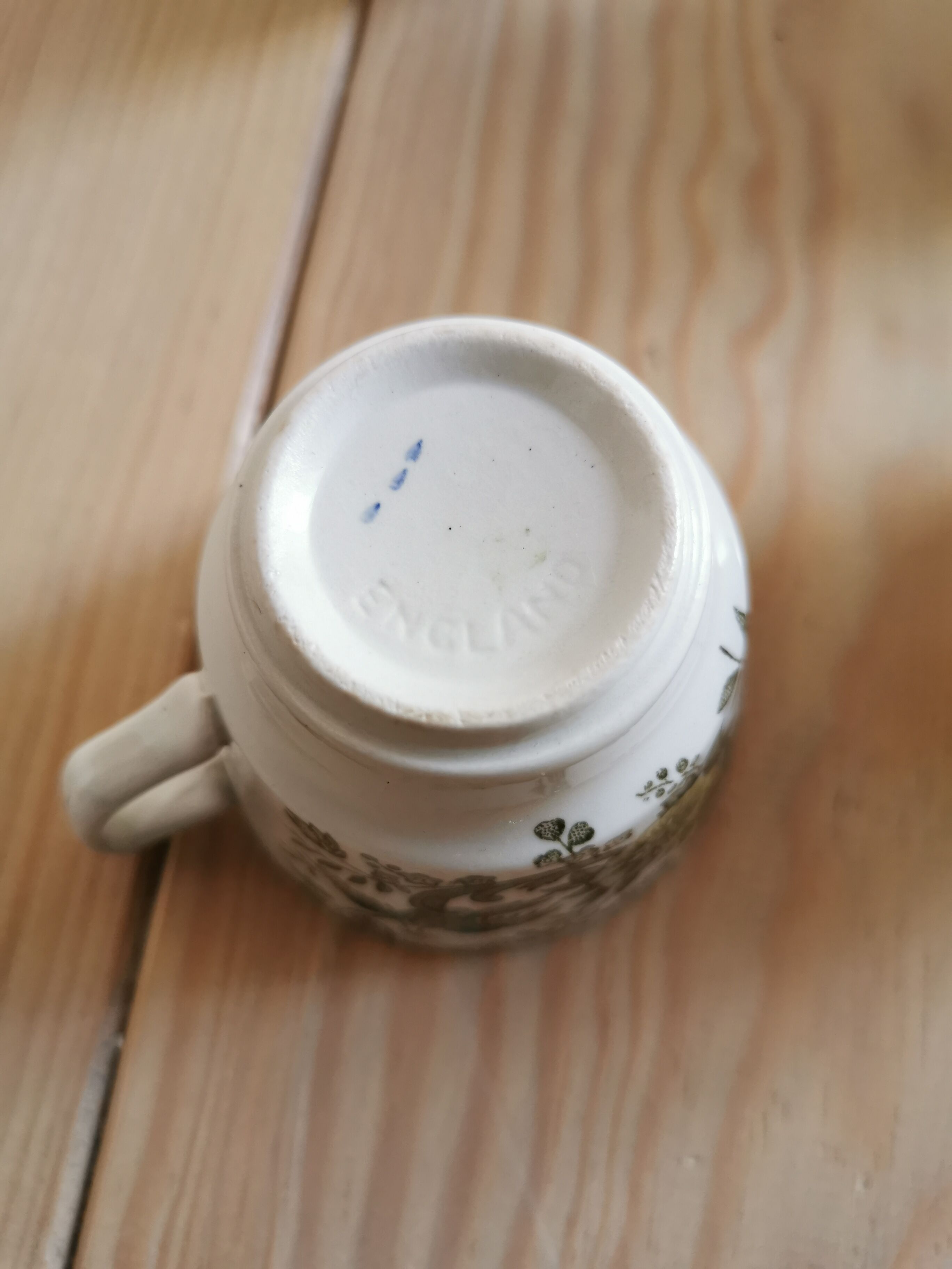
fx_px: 990
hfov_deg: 51.4
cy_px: 634
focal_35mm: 27
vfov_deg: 65.3
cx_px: 476
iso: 200
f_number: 1.8
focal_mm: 5.58
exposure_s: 1/50
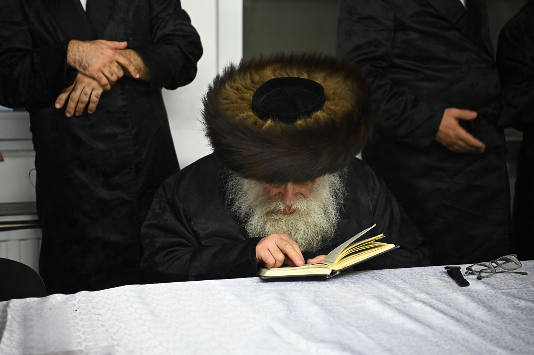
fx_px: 1038
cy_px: 178
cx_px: 267
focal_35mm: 70
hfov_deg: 28.9
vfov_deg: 19.4
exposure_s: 1/100
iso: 2500
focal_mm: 70
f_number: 2.8
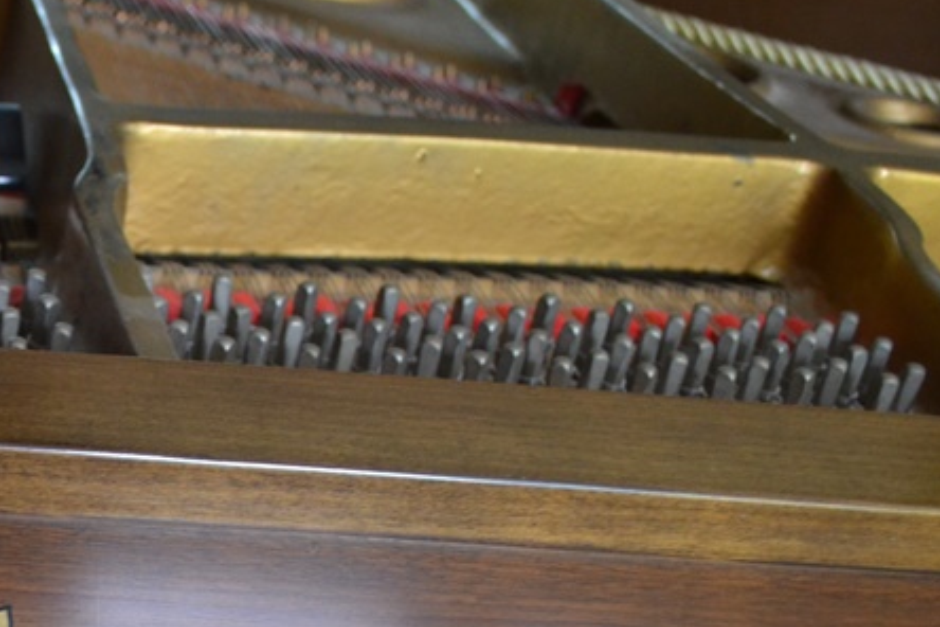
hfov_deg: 23.4
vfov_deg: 16.5
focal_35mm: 81
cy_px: 624
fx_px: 2115
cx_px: -110
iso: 1600
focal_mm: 24
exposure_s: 1/60
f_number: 4
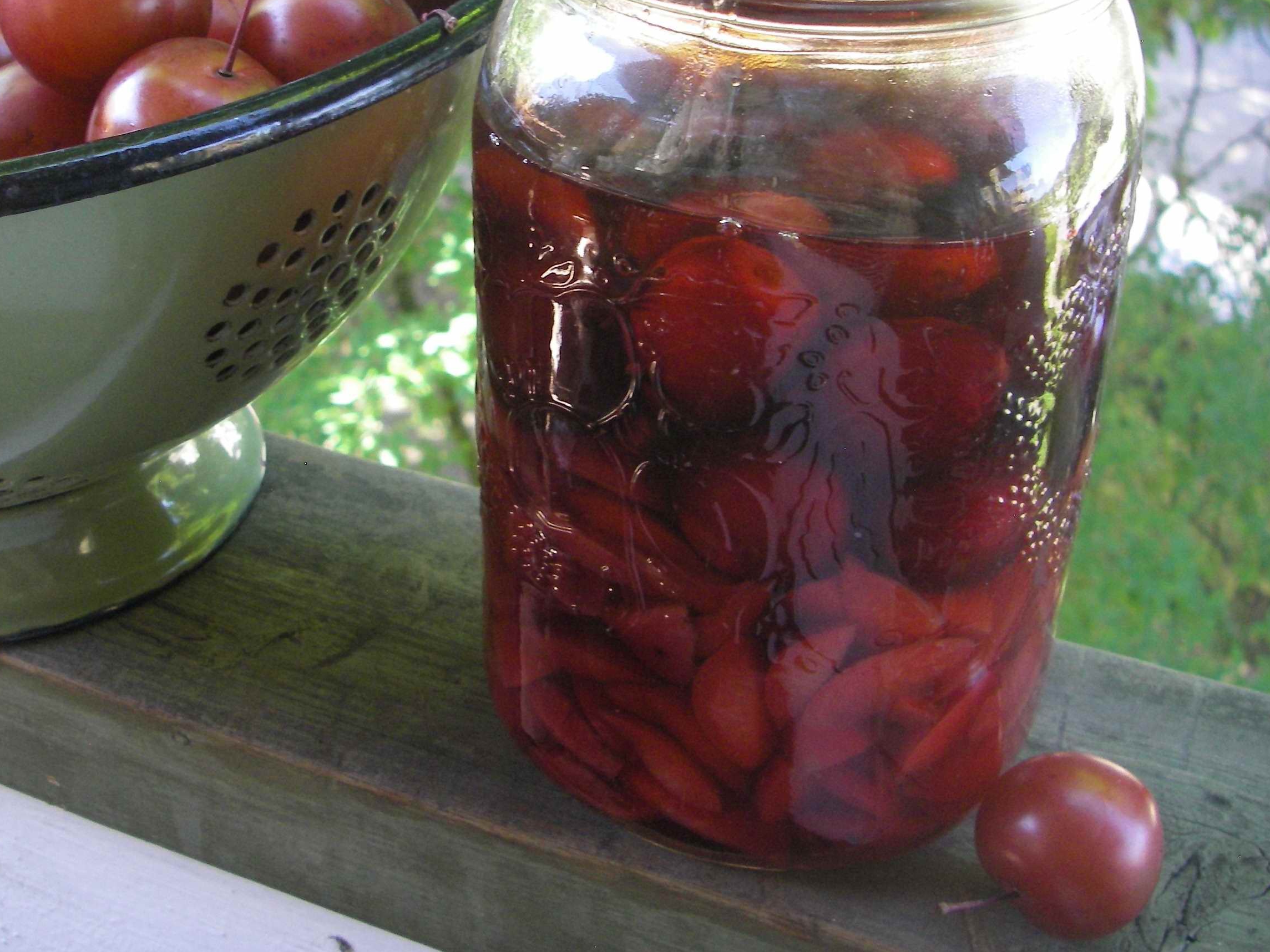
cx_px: 447
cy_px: 332
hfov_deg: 37.2
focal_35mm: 51
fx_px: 1871
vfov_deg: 28.4
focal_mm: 6.3
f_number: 3.3
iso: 200
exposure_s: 1/50
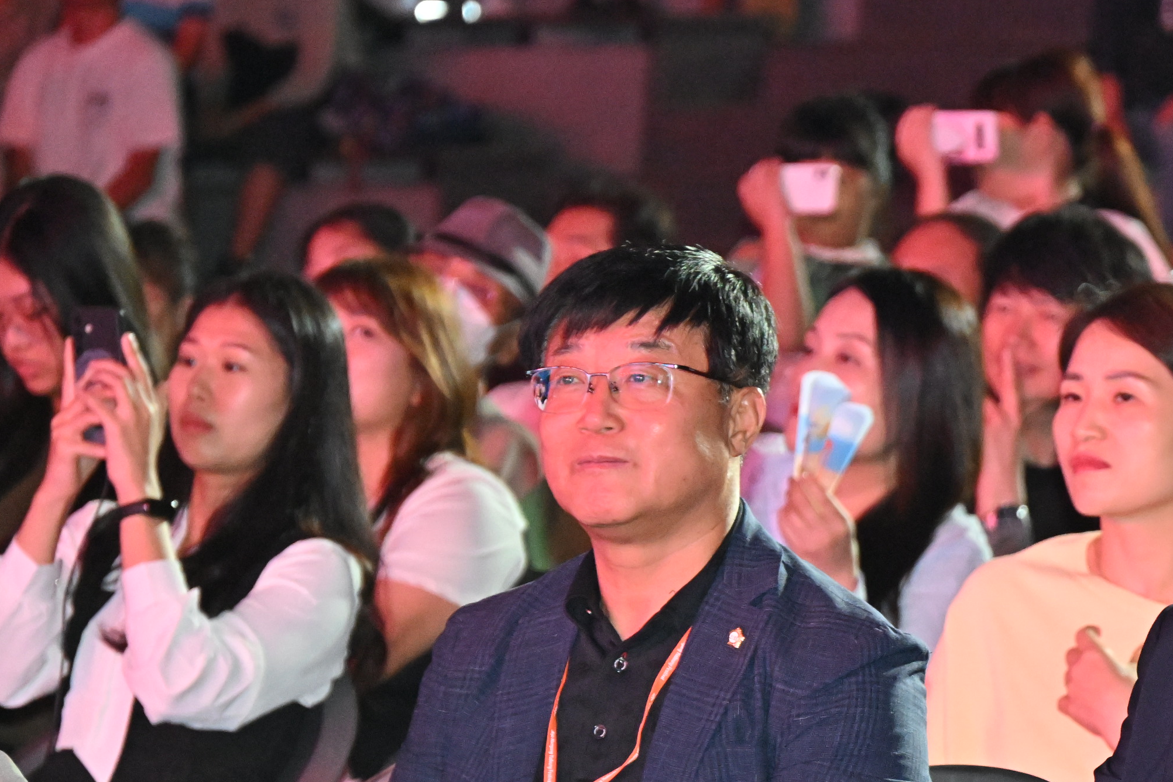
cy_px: 654
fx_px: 10067
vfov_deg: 4.4
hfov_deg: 6.6
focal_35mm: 309
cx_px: 1131
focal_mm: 150
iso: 6400
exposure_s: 1/125
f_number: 6.3
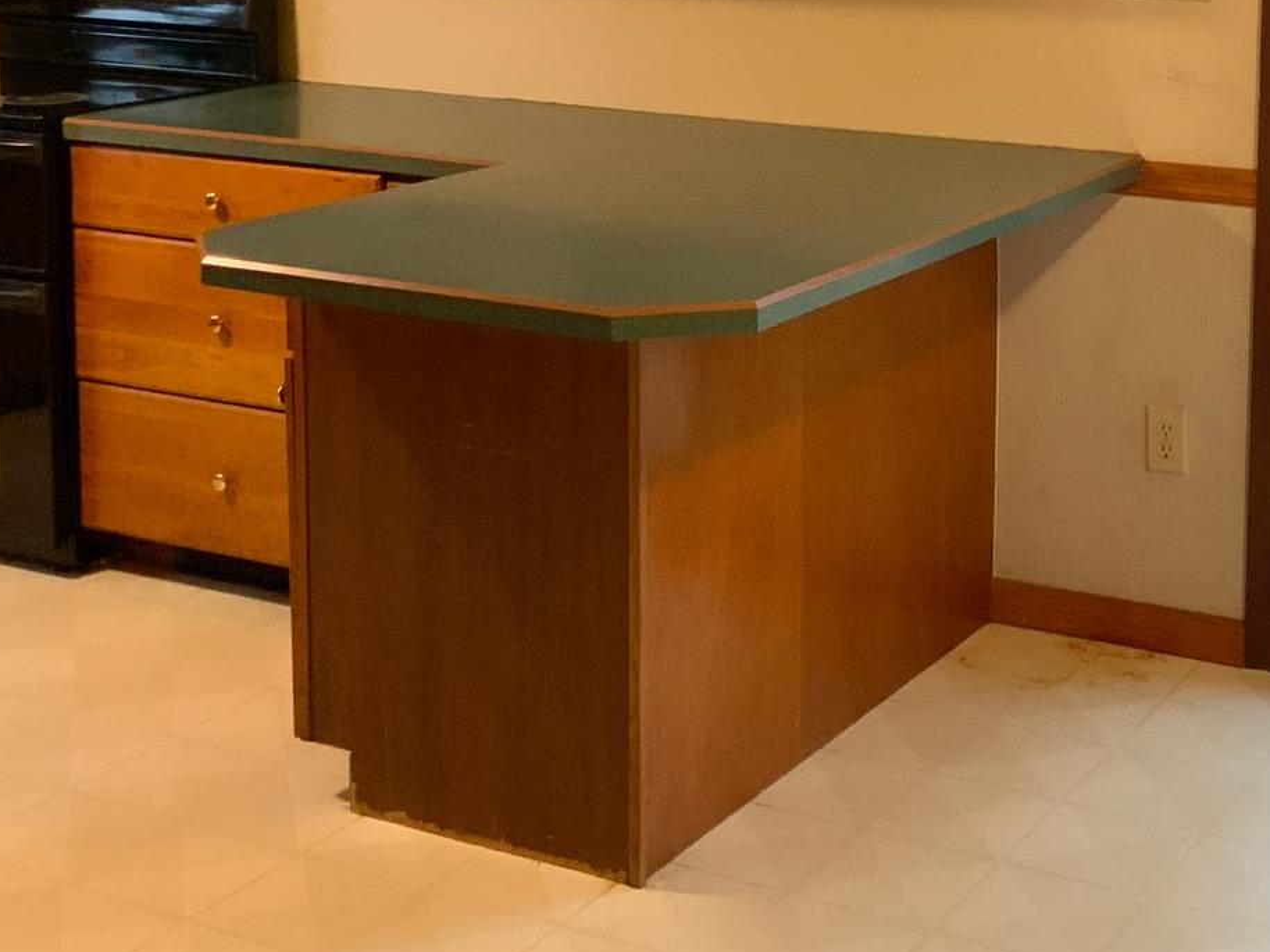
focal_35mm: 65
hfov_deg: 29.5
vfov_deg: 22.1
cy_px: 104
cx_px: 912
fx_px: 2384
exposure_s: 1/60
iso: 200
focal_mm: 3
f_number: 1.8
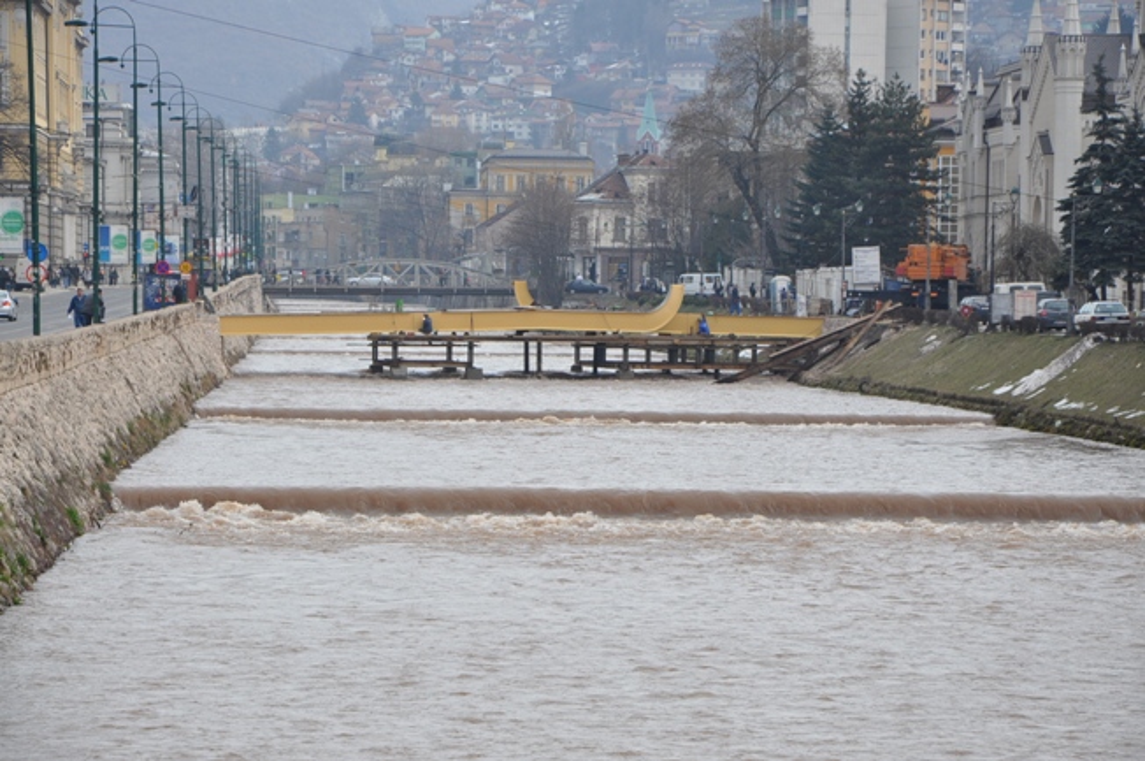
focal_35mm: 158
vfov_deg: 8.7
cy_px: 380
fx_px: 5003
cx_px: 572
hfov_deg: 13.1
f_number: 9
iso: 200
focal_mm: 105
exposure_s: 1/320
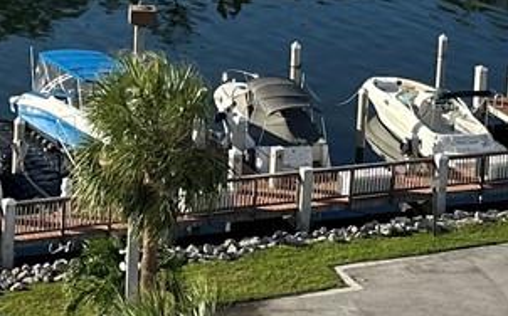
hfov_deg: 15.5
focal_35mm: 135
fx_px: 1867
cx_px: 214
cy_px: -205
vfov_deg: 9.3
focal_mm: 6.86
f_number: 1.78
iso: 80
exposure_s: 1/3155
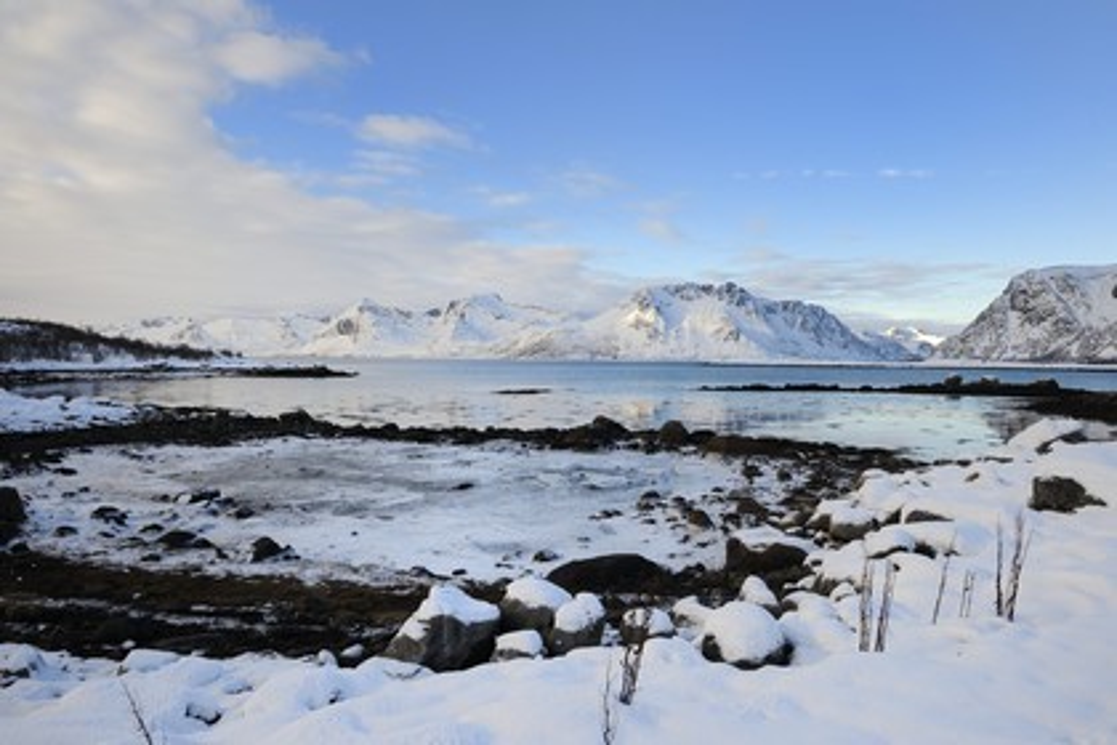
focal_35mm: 24
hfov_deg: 73.7
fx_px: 745
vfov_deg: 53.1
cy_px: 372
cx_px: 558
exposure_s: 1/160
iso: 200
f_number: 10
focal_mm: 24
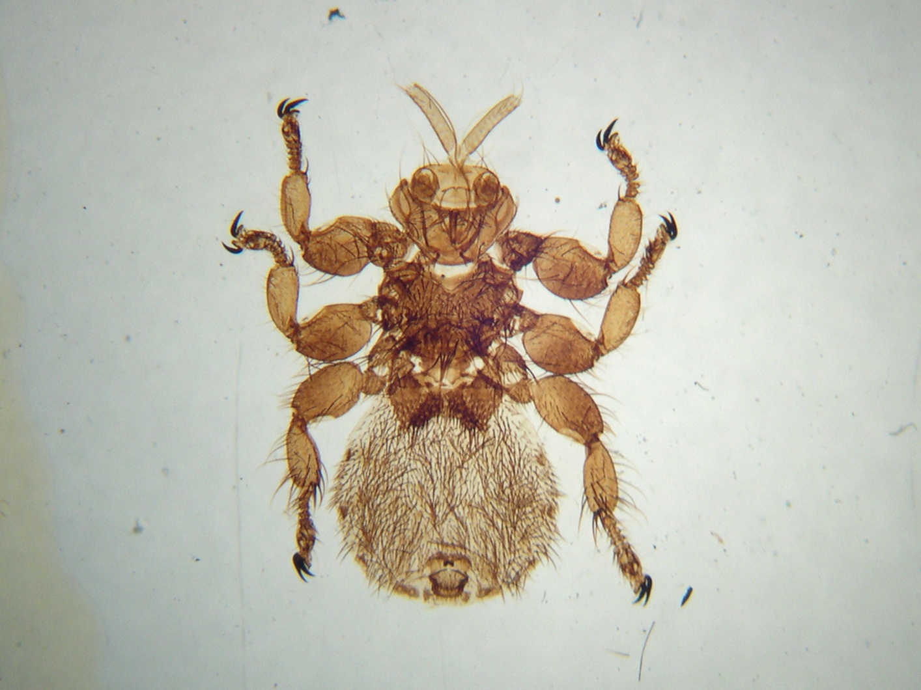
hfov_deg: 40.4
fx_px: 1250
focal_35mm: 47
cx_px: 460
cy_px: 345
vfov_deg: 30.9
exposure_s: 1/36
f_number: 3.1
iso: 100
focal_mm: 10.1
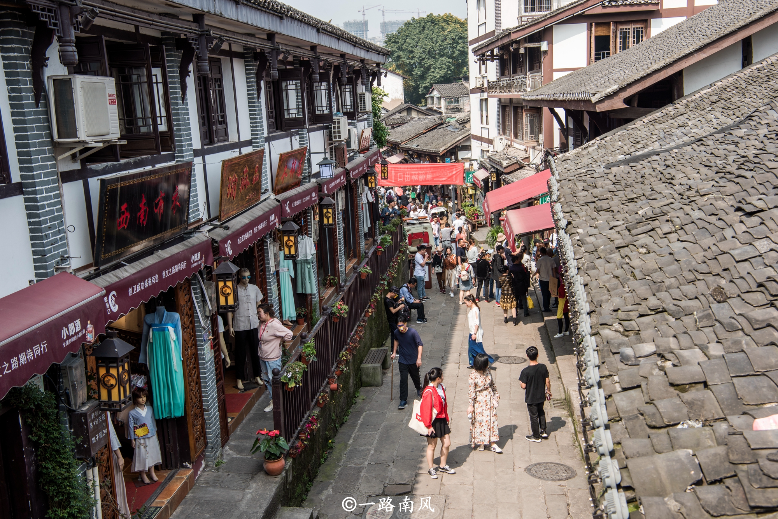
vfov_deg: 33.4
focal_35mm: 40
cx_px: 389
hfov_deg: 48.4
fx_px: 865
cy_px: 260
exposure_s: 1/100
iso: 100
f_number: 11
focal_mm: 40
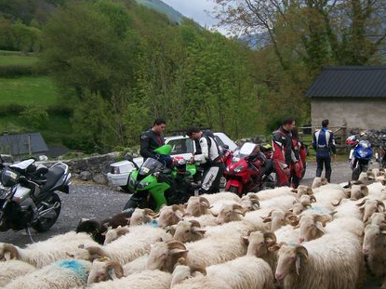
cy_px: 169
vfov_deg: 27.0
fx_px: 602
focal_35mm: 54
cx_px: 240
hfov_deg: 35.4
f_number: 2.8
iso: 80
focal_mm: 5.8
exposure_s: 1/617
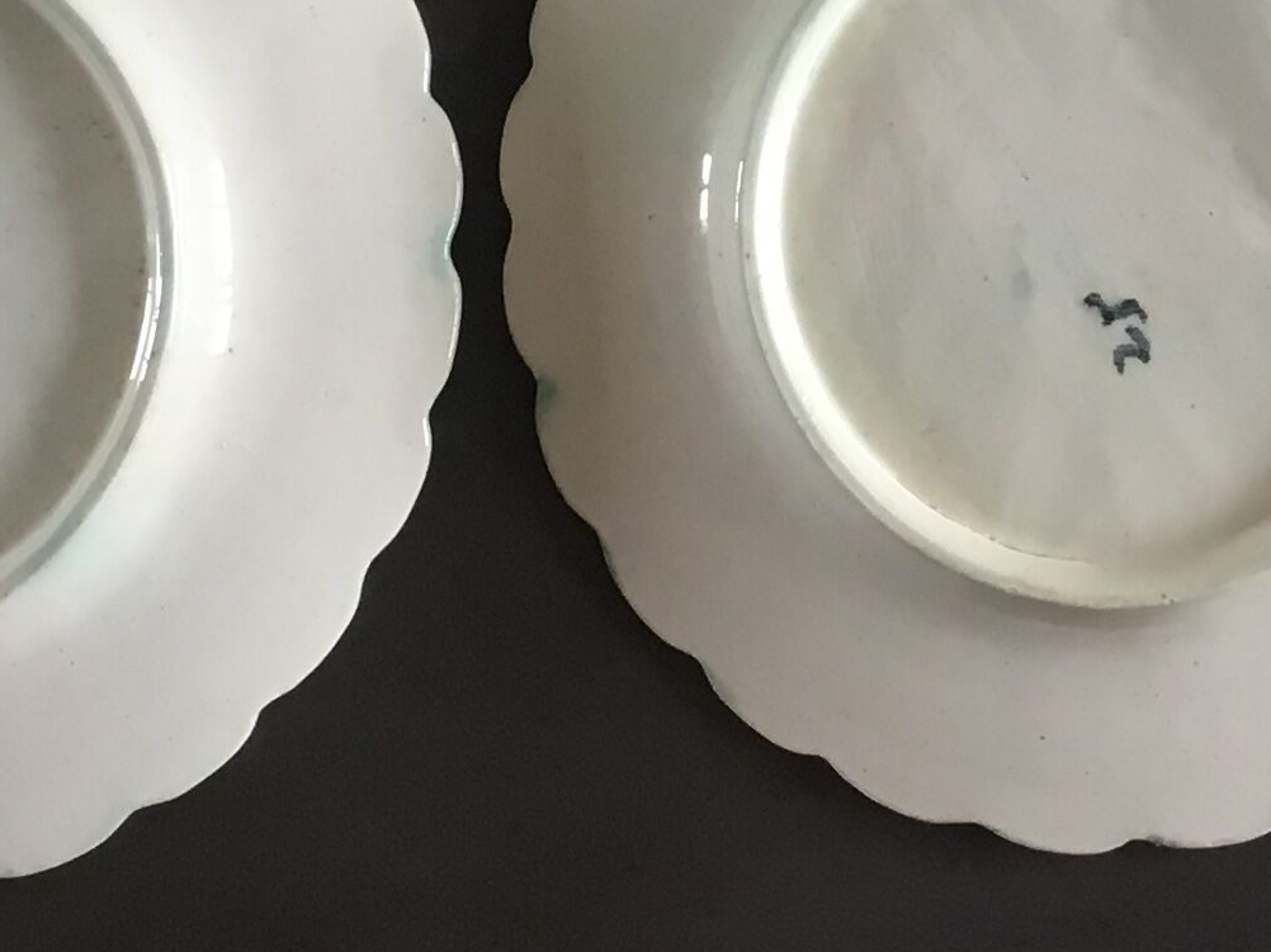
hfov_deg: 19.3
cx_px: 1012
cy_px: -411
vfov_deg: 13.9
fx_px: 3708
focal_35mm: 101
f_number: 2.4
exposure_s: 1/33
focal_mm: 3.3
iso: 64
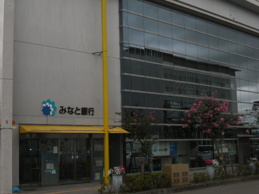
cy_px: 97
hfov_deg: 35.5
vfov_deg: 27.0
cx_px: 130
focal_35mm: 54
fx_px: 404
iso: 64
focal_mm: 9.8
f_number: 4.8
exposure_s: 1/200
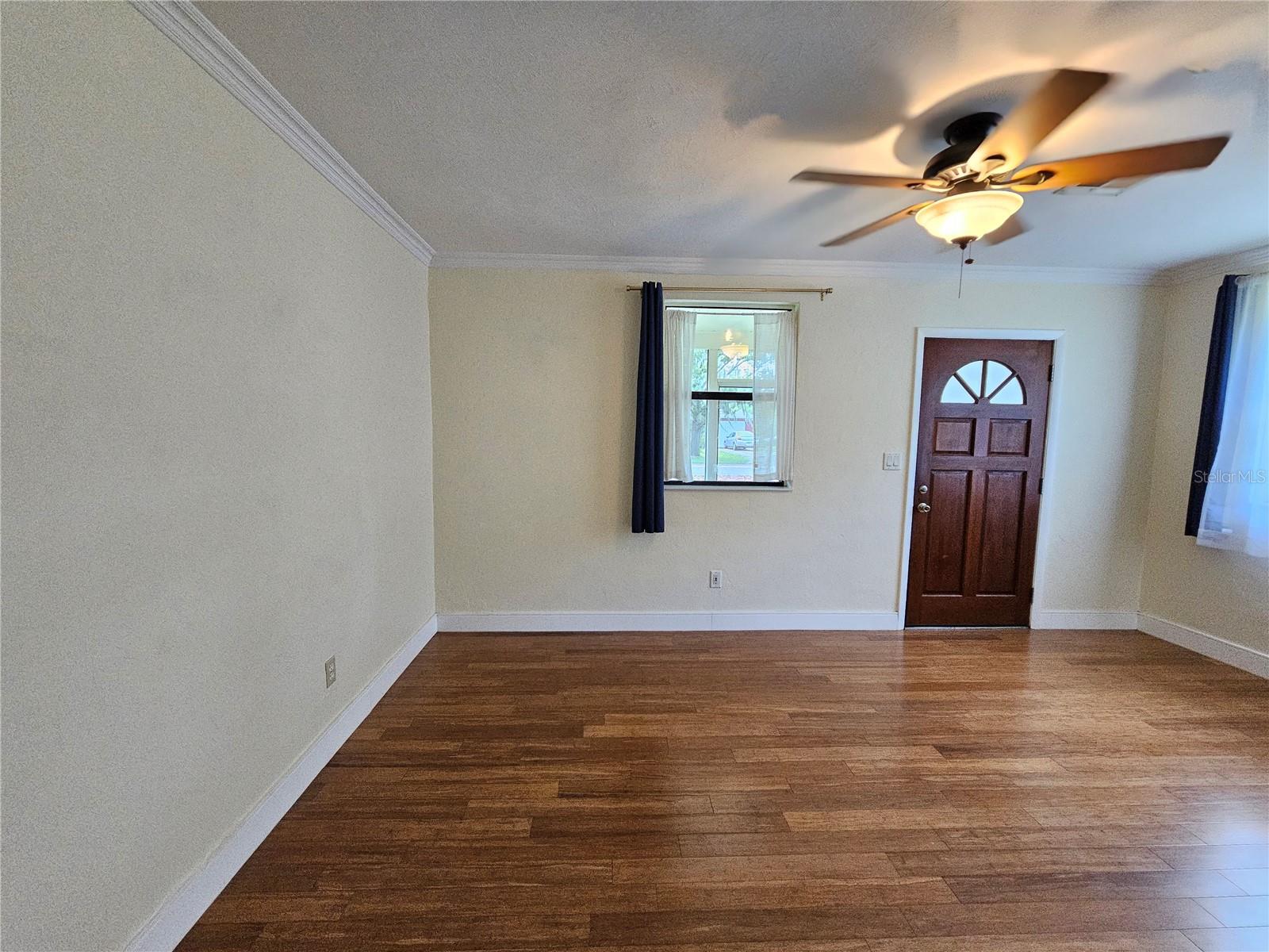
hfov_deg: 106.2
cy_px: 476
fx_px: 477
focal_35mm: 13
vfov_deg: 89.9
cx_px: 634
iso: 500
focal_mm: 2.2
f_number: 2.2
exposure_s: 1/100
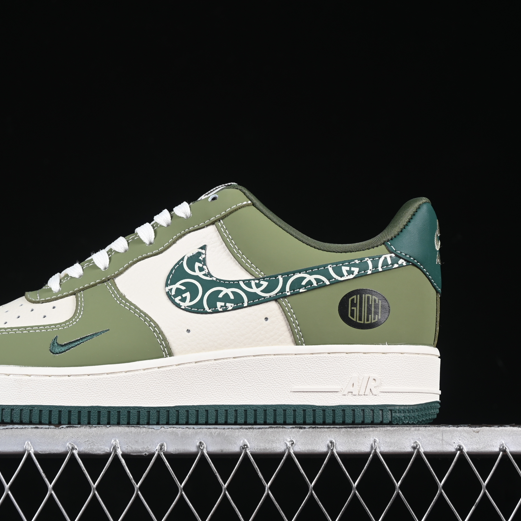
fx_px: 1635
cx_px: 170
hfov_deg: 18.1
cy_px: 261
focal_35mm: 96
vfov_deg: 18.1
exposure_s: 1/80
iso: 160
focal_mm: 50
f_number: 7.1
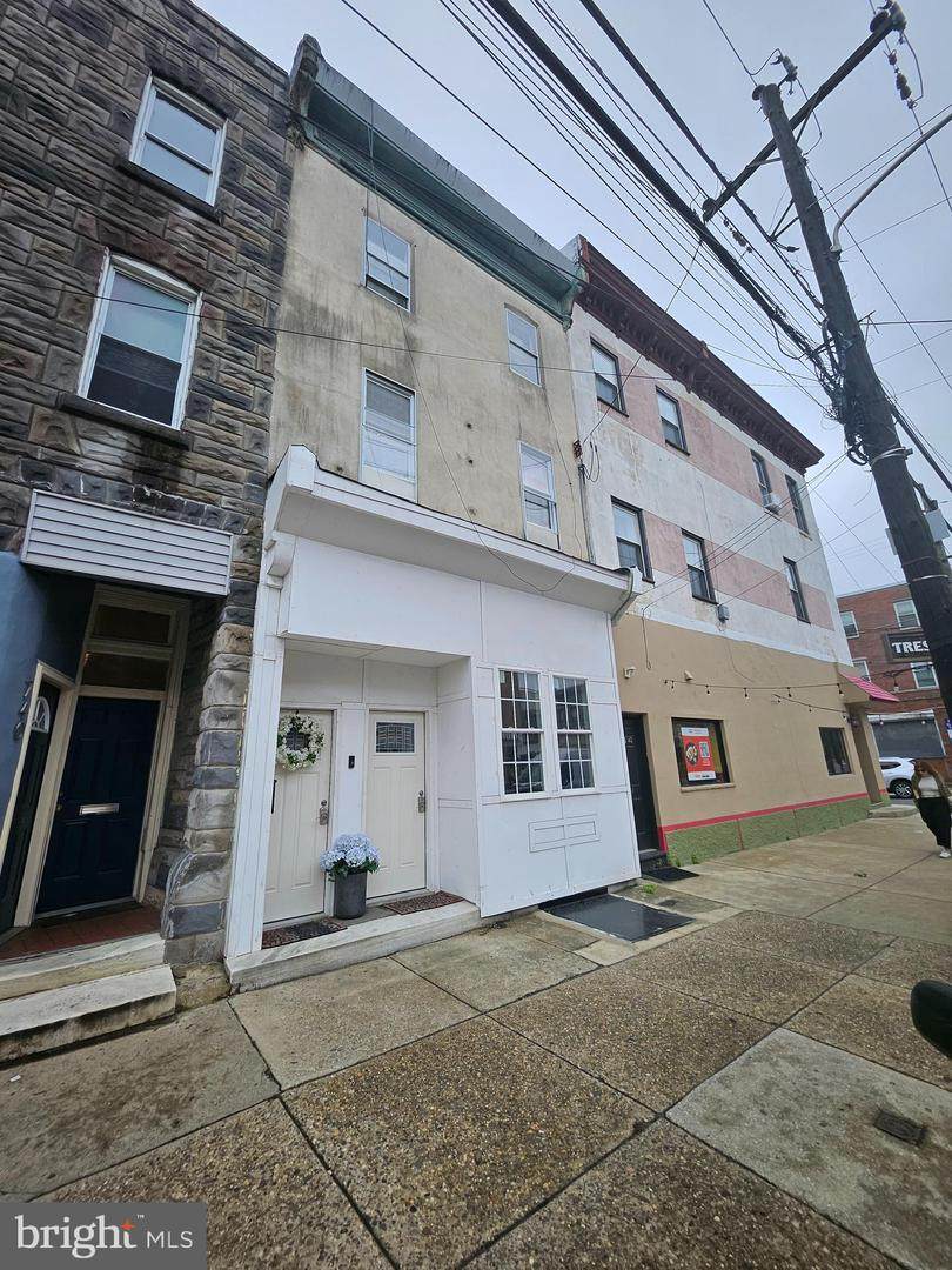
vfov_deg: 106.2
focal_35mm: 13
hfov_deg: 89.9
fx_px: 477
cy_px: 635
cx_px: 476
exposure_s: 1/681
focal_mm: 1.74
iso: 32
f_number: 2.2
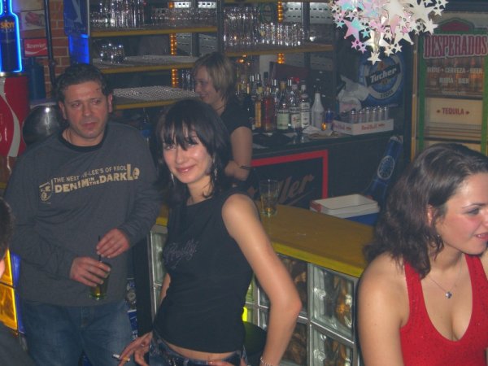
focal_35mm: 57
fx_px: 804
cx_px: 244
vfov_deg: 25.7
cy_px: 183
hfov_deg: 33.8
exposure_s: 1/60
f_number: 3.6
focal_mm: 11.8
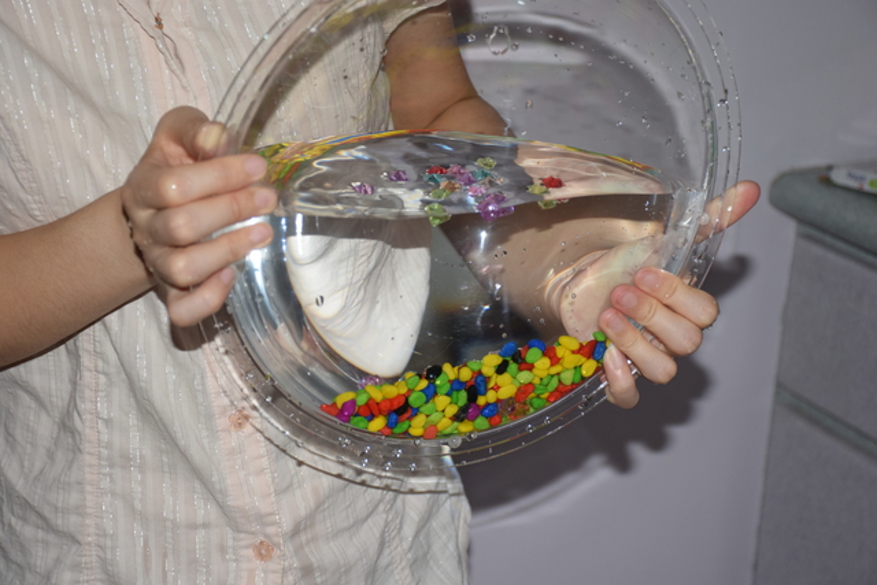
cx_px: 438
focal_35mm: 78
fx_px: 1900
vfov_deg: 17.5
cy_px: 292
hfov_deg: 26.0
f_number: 4.8
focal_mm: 52
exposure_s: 1/60
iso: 800
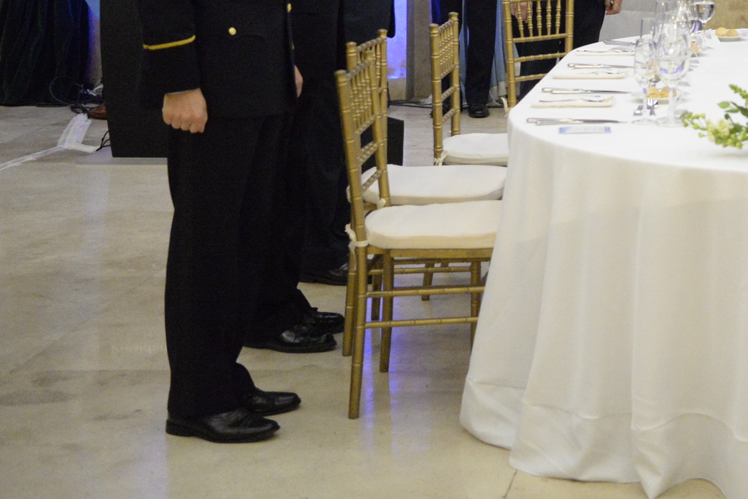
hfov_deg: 23.1
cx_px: 853
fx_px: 1704
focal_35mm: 82
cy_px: -98
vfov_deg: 16.0
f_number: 2.8
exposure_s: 1/250
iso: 6400
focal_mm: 34
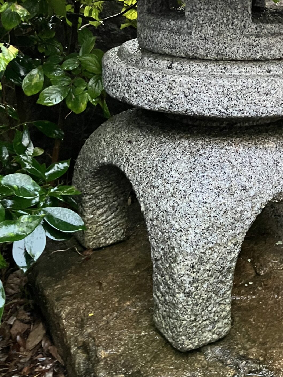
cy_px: 98
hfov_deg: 27.9
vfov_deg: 36.7
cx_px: 231
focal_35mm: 51
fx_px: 556
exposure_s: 1/30
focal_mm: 3.99
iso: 500
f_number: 1.8
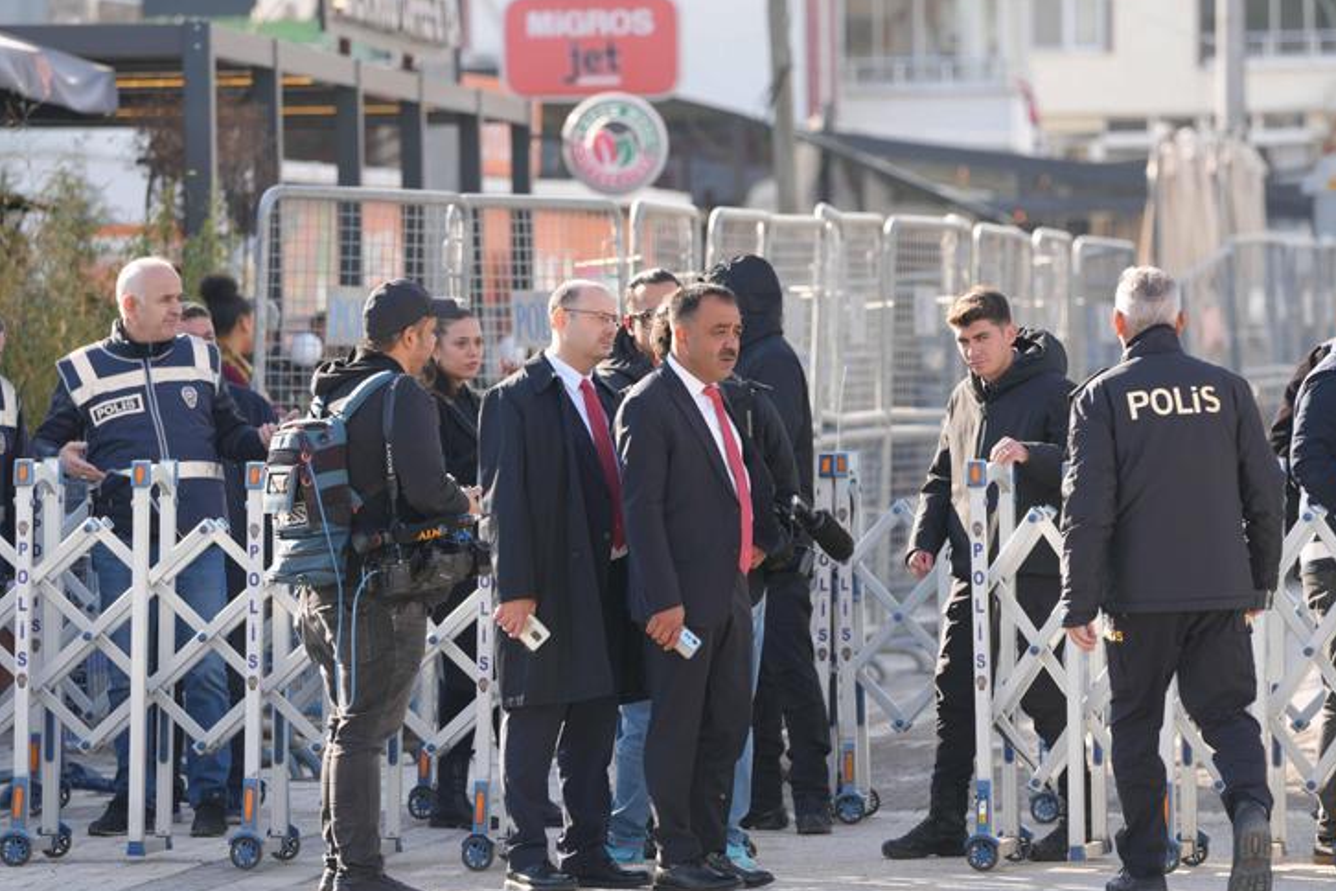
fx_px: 11504
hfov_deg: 6.6
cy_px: 444
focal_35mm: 310
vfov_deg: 4.4
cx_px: 688
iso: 125
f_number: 4
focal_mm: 200
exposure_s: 1/320
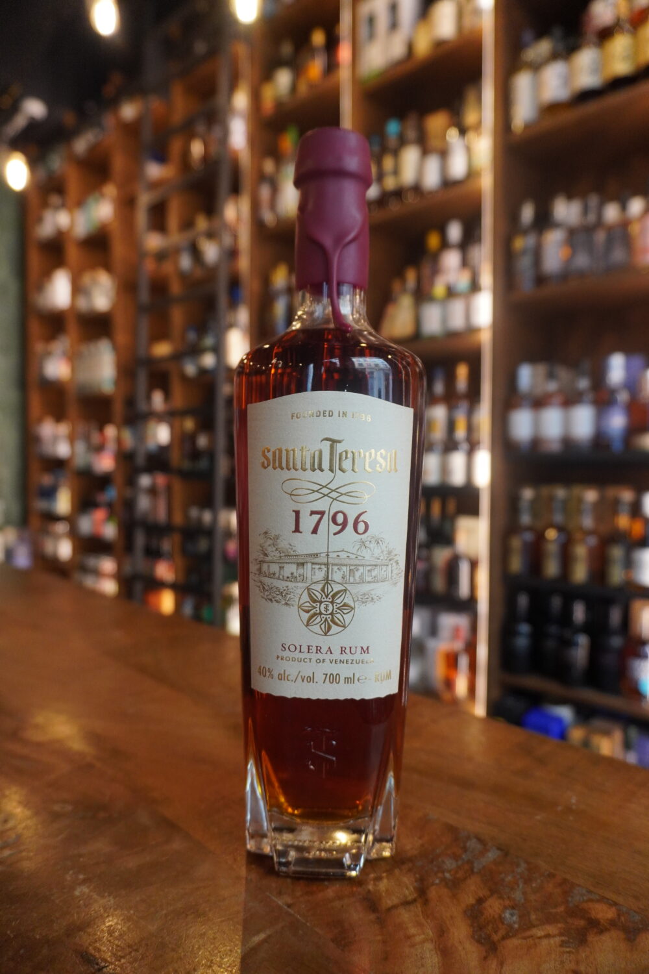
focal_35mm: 24
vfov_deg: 73.7
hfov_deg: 53.1
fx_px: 649
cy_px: 487
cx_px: 324
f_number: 4
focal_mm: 16
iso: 1250
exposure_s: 1/160
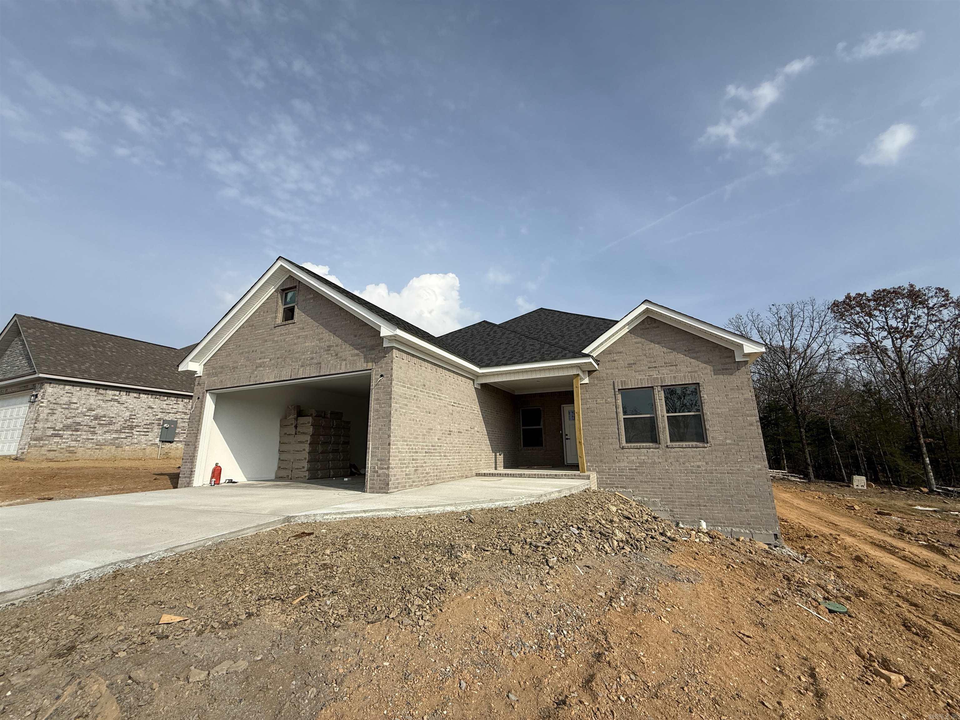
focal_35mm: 14
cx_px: 480
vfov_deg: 85.7
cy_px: 360
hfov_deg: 102.1
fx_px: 388
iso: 50
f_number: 2.2
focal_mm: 2.22
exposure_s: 1/2976
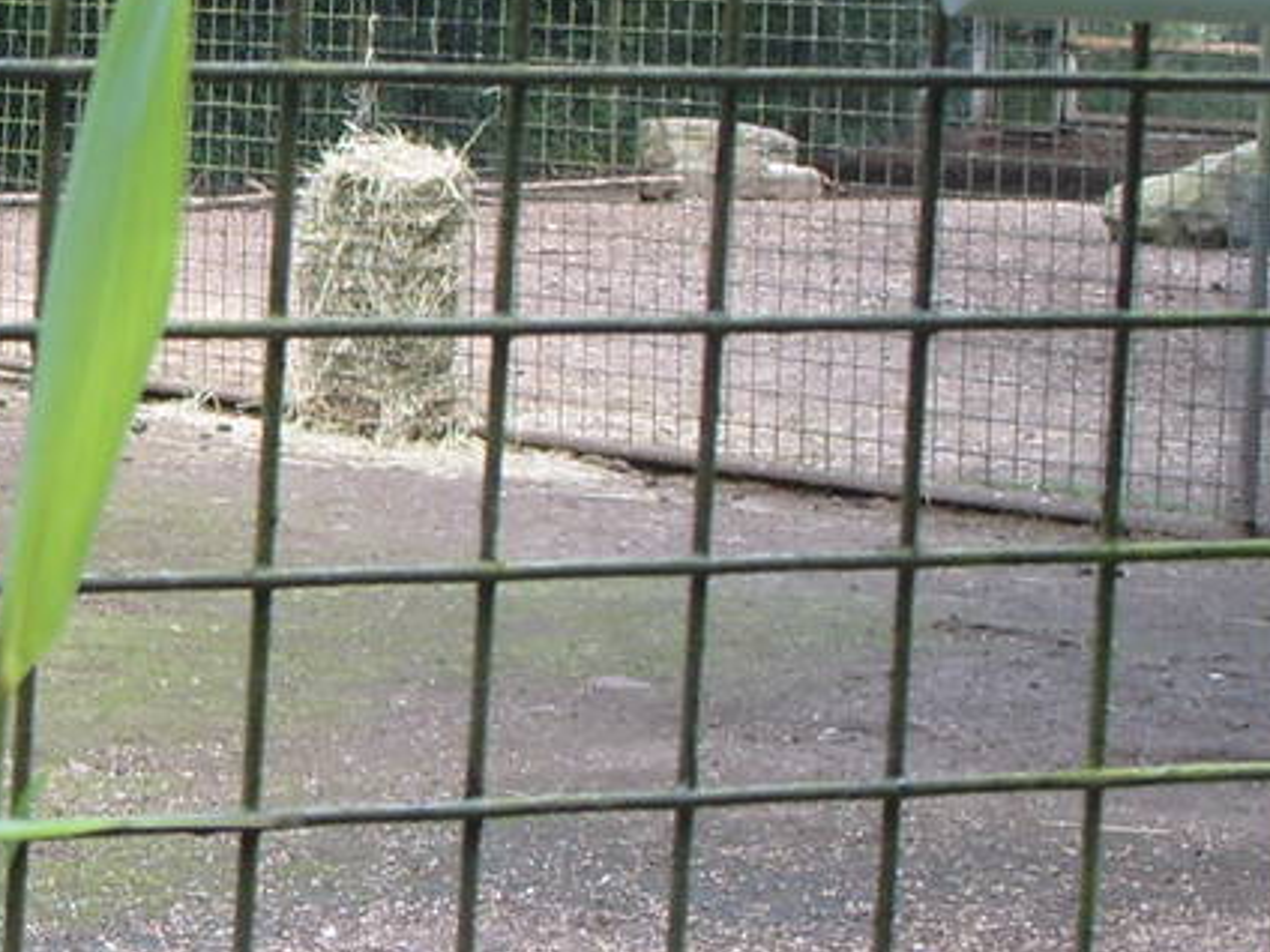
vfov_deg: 11.2
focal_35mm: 132
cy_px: 174
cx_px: -428
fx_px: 4843
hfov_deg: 14.3
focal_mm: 7.8
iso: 80
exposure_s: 1/45
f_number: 2.8
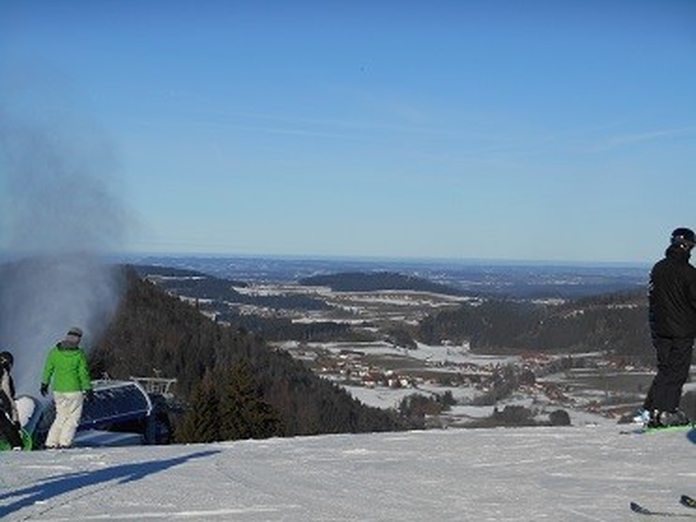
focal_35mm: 70
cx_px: 348
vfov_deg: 21.0
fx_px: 1407
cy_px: 261
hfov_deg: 27.8
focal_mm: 12.5
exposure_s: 1/1250
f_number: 4.5
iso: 80
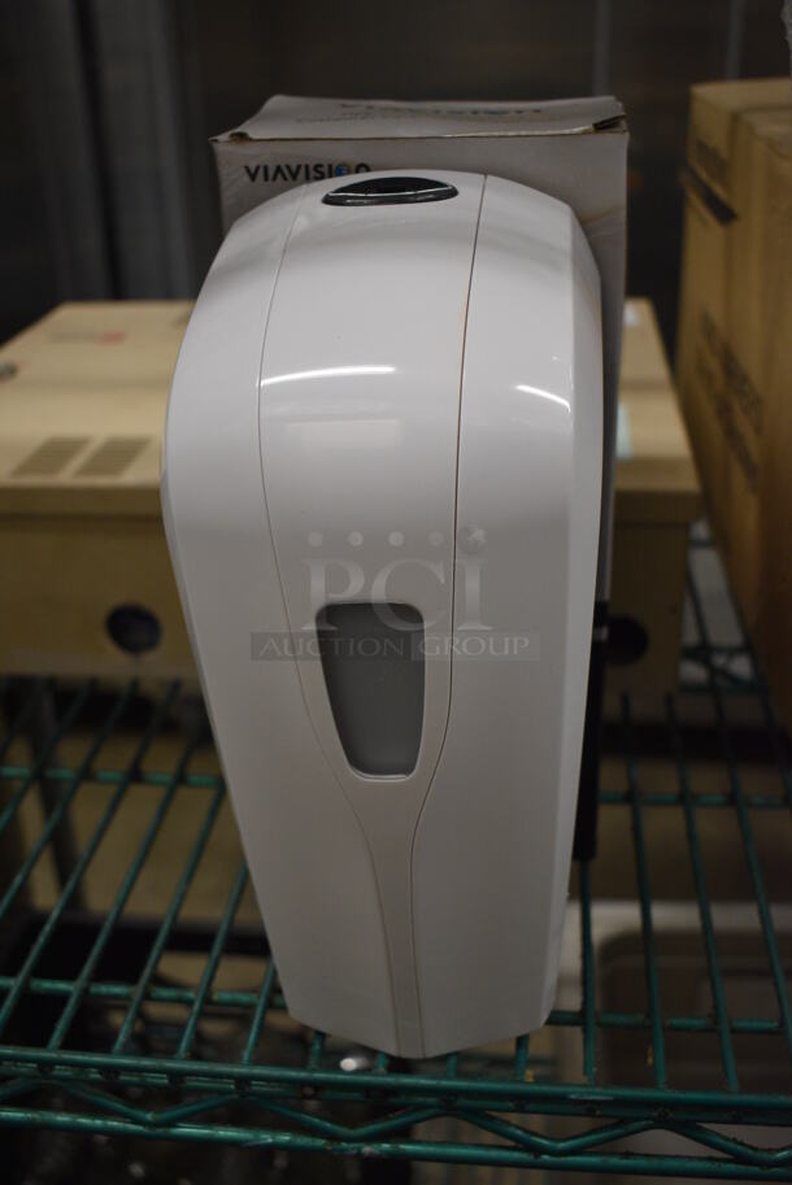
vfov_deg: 51.3
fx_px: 1236
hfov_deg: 35.5
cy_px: 592
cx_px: 396
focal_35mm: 38
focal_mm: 25
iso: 1000
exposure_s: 1/125
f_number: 4
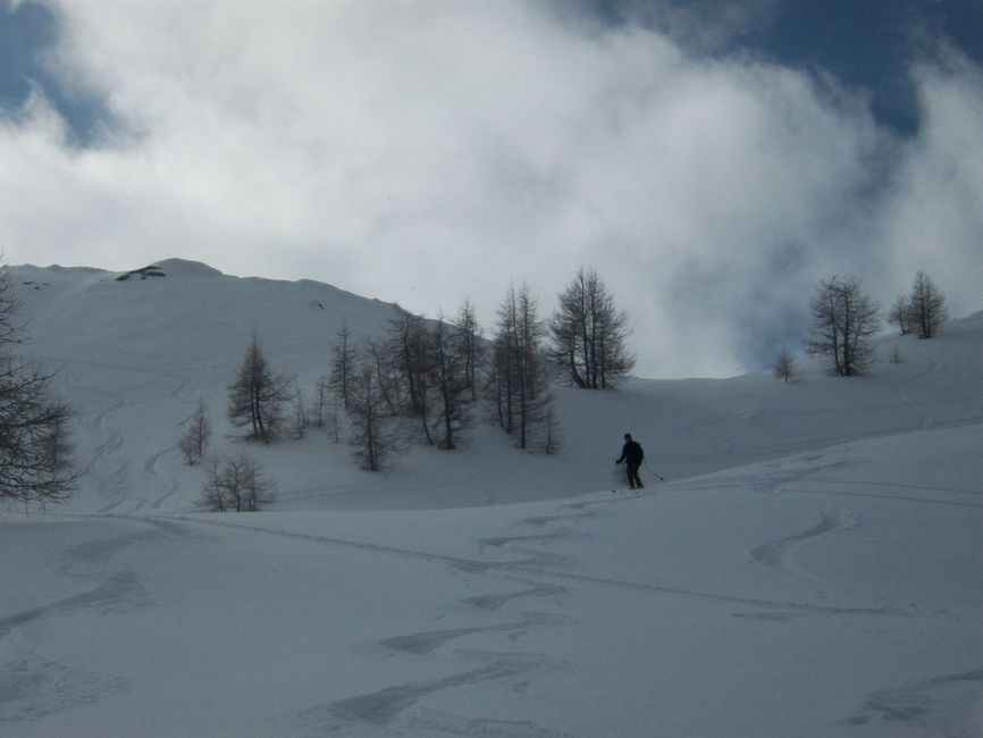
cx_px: 492
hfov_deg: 23.8
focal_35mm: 82
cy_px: 369
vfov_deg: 18.0
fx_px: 2329
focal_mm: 13.7
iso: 80
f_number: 8.9
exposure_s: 1/1000
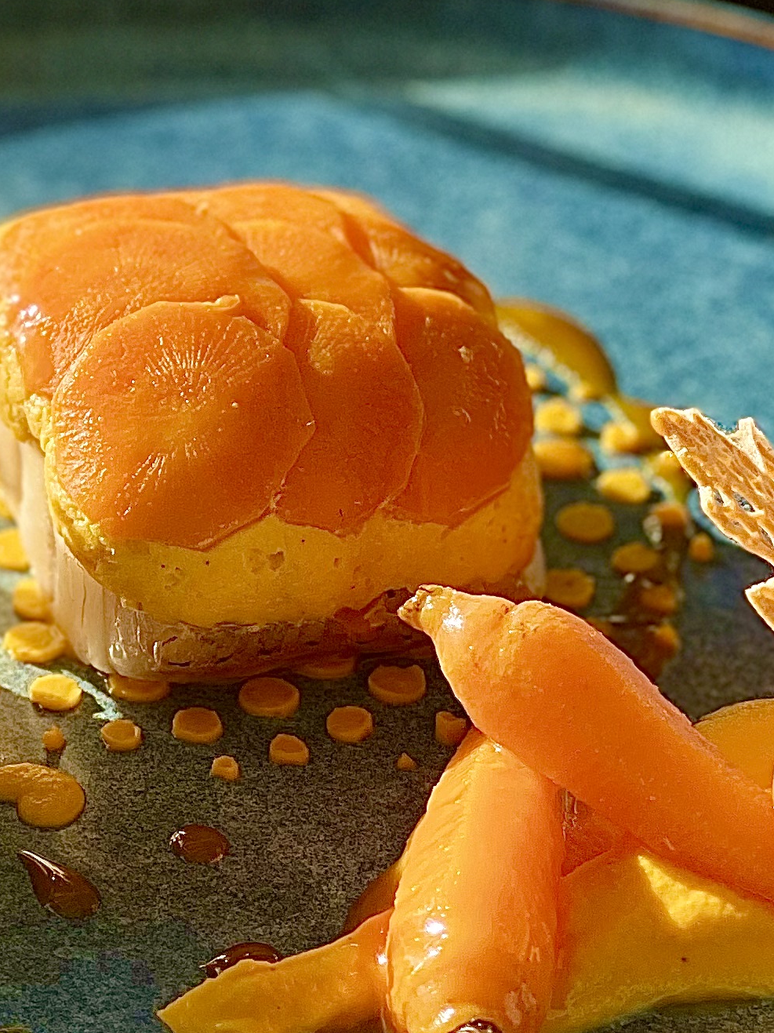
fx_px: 5846
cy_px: -169
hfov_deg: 7.6
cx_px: 166
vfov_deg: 10.0
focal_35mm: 196
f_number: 2.2
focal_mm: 7.5
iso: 32
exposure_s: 1/447
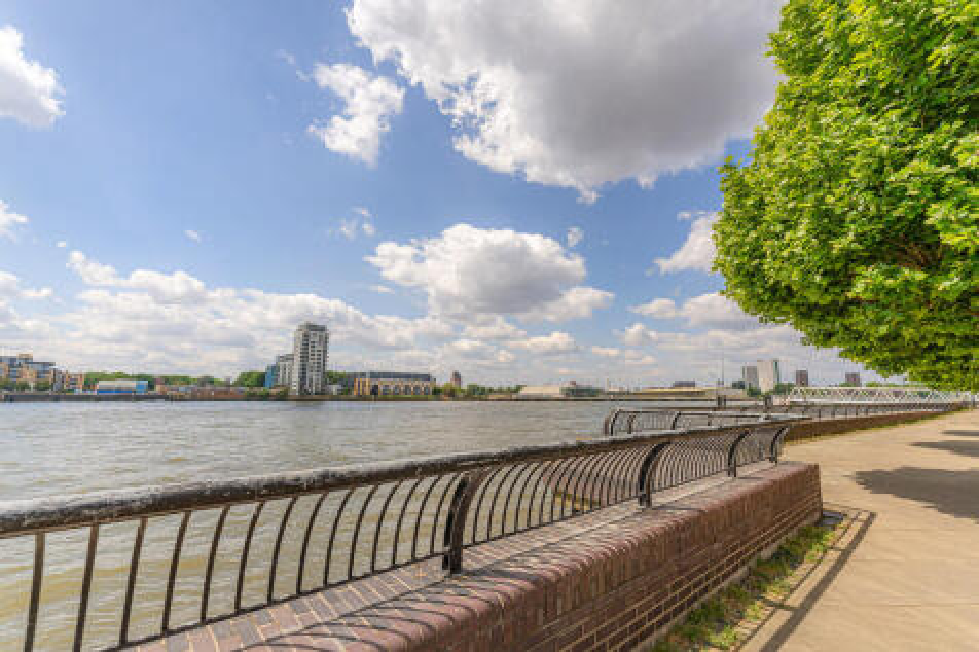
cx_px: 490
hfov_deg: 104.3
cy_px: 326
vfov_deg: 81.2
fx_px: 381
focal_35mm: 14
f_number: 5
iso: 100
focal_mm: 14
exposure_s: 1/800
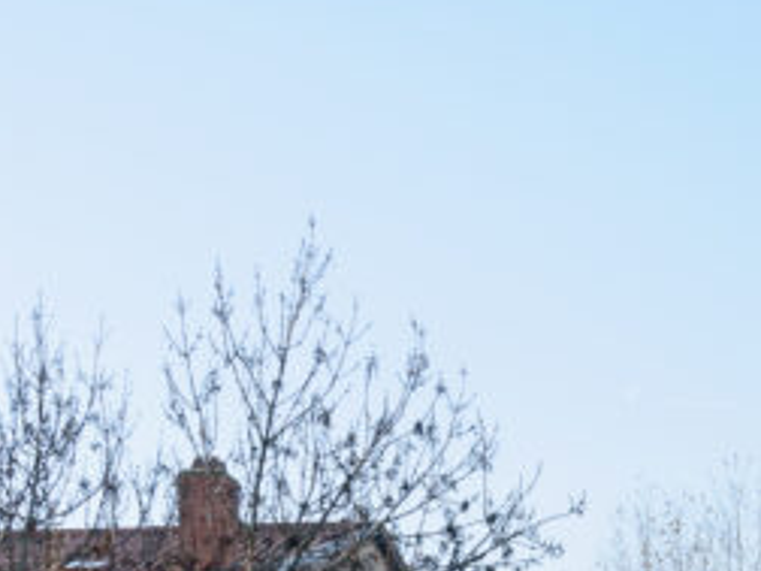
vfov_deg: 9.5
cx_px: 1123
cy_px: 864
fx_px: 3342
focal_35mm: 152
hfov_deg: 12.4
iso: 200
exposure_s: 1/320
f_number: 9
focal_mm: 26
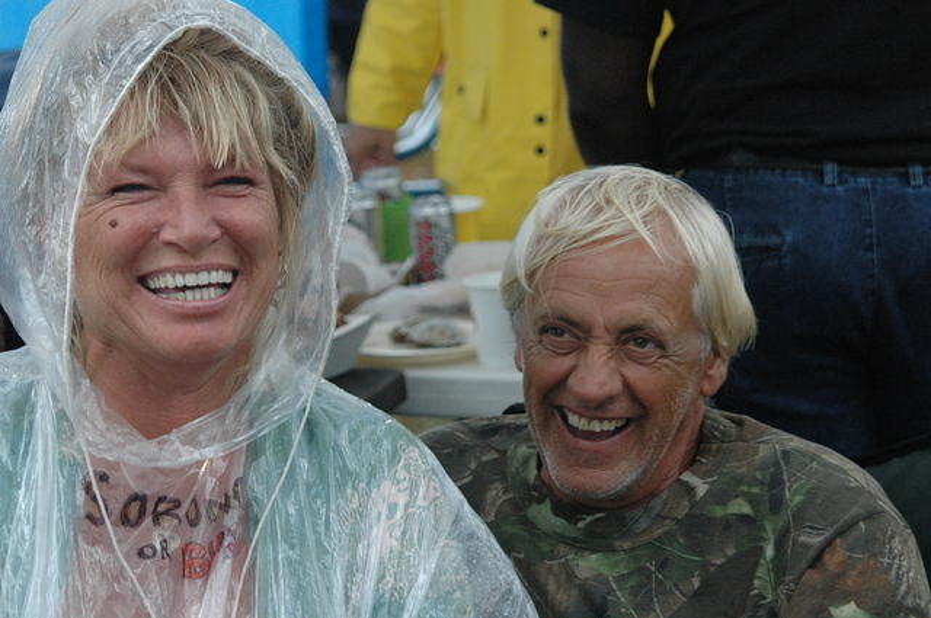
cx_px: 466
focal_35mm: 123
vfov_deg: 11.1
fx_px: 3177
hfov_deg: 16.7
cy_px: 309
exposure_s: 1/160
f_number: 6.3
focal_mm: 82
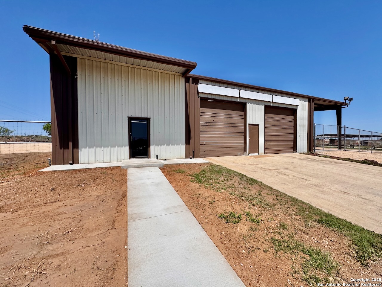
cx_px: 191
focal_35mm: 14
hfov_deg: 102.1
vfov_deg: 85.7
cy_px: 144
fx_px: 154
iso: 50
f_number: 2.2
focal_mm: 2.22
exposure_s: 1/3546
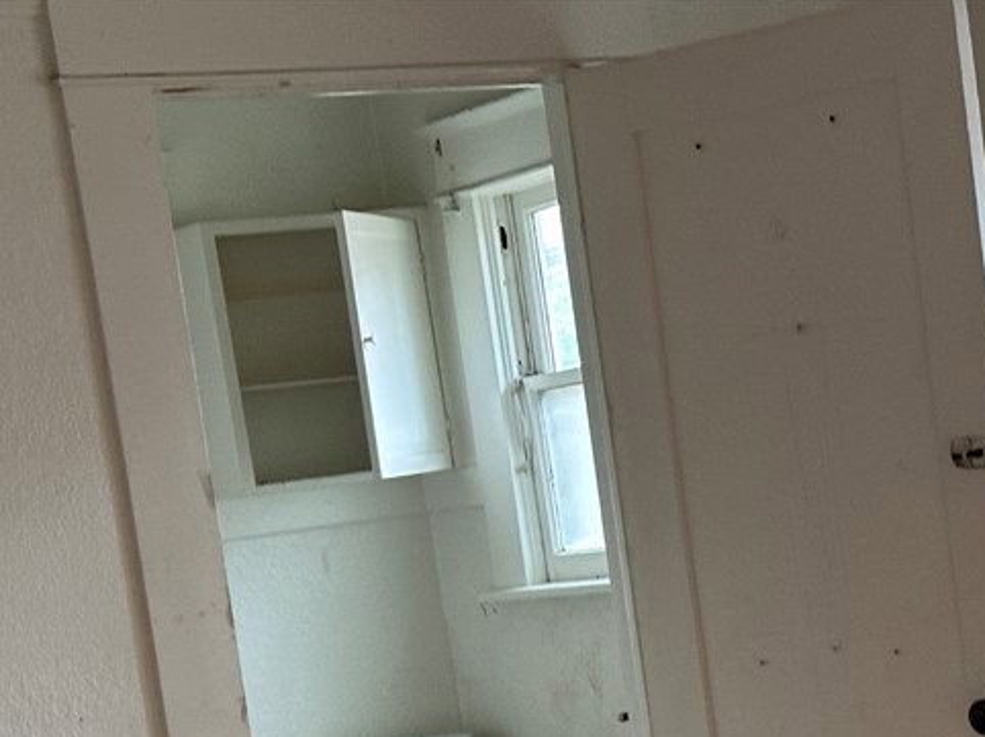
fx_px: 2901
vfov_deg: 14.2
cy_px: 778
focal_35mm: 102
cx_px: 785
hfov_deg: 19.1
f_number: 1.78
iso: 250
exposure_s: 1/60
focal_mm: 6.86
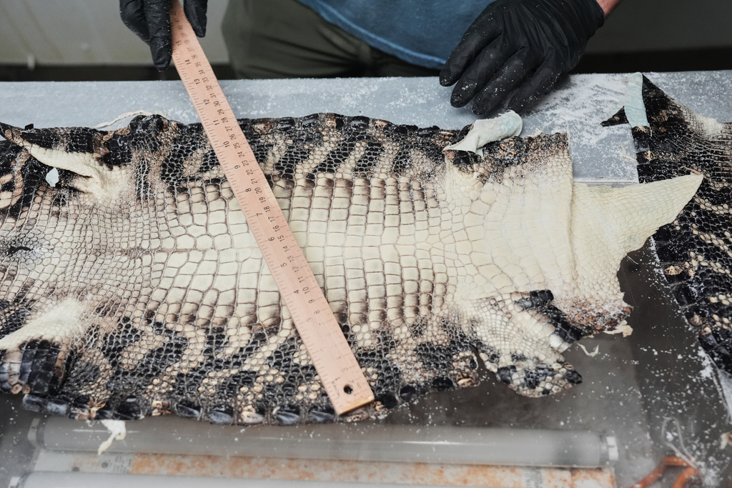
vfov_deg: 37.9
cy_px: 244
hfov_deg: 54.4
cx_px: 366
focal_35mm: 35
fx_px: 712
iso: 3200
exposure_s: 1/640
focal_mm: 35
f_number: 4
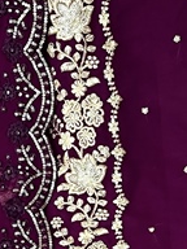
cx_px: 185
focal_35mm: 122
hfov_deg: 12.0
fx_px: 879
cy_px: 327
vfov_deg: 15.4
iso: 125
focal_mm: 4.2
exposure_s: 1/50
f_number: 1.6
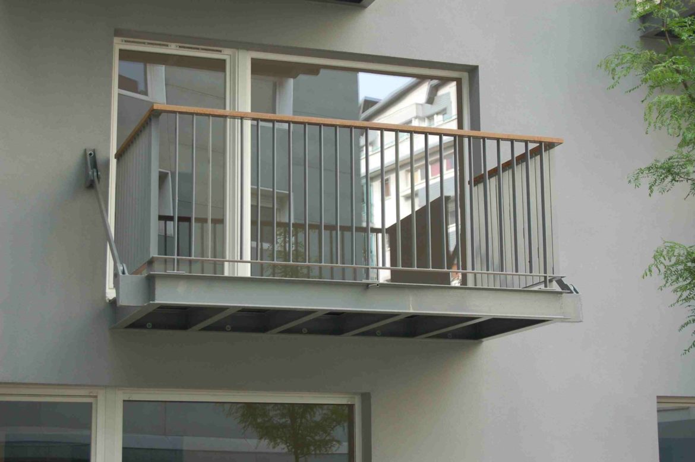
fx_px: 1447
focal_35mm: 75
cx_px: 348
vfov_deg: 18.2
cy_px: 231
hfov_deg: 27.0
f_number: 5.6
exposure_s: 1/100
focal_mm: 50
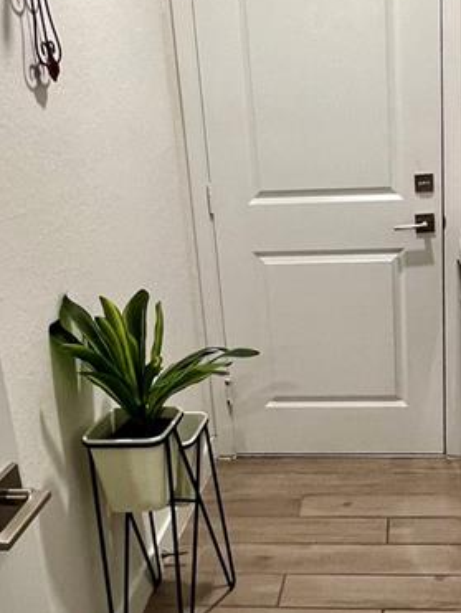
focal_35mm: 42
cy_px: 306
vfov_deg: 44.8
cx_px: 334
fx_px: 744
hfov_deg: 33.8
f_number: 1.8
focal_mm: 1.57
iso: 160
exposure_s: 1/60
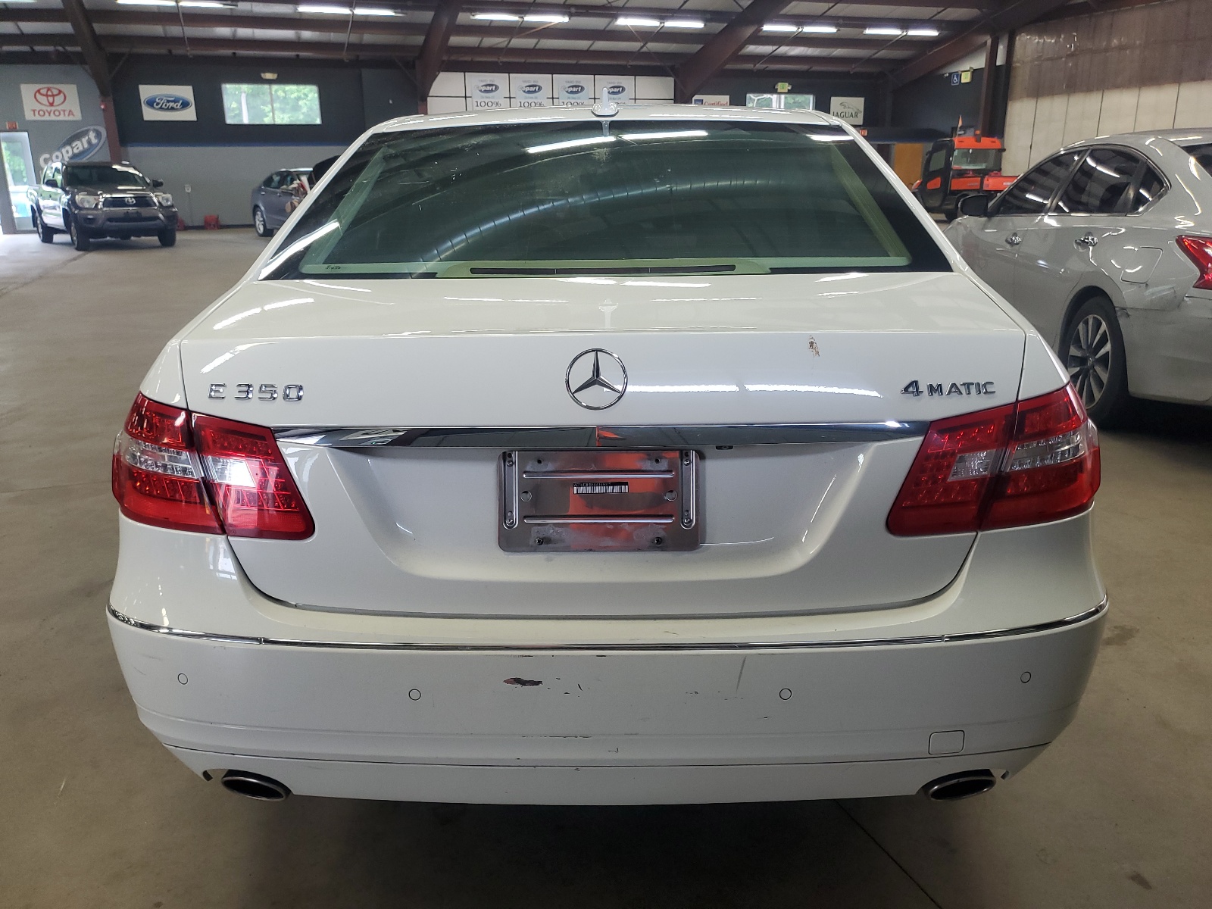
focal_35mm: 26
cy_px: 454
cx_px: 606
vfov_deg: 53.1
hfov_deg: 67.3
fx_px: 910
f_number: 1.5
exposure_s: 1/60.2
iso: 61
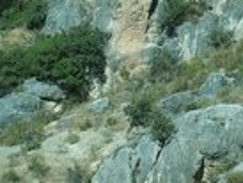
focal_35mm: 98
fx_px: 689
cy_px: -103
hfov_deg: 19.1
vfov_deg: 14.0
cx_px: 277
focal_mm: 6
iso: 100
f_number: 3.5
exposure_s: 1/400
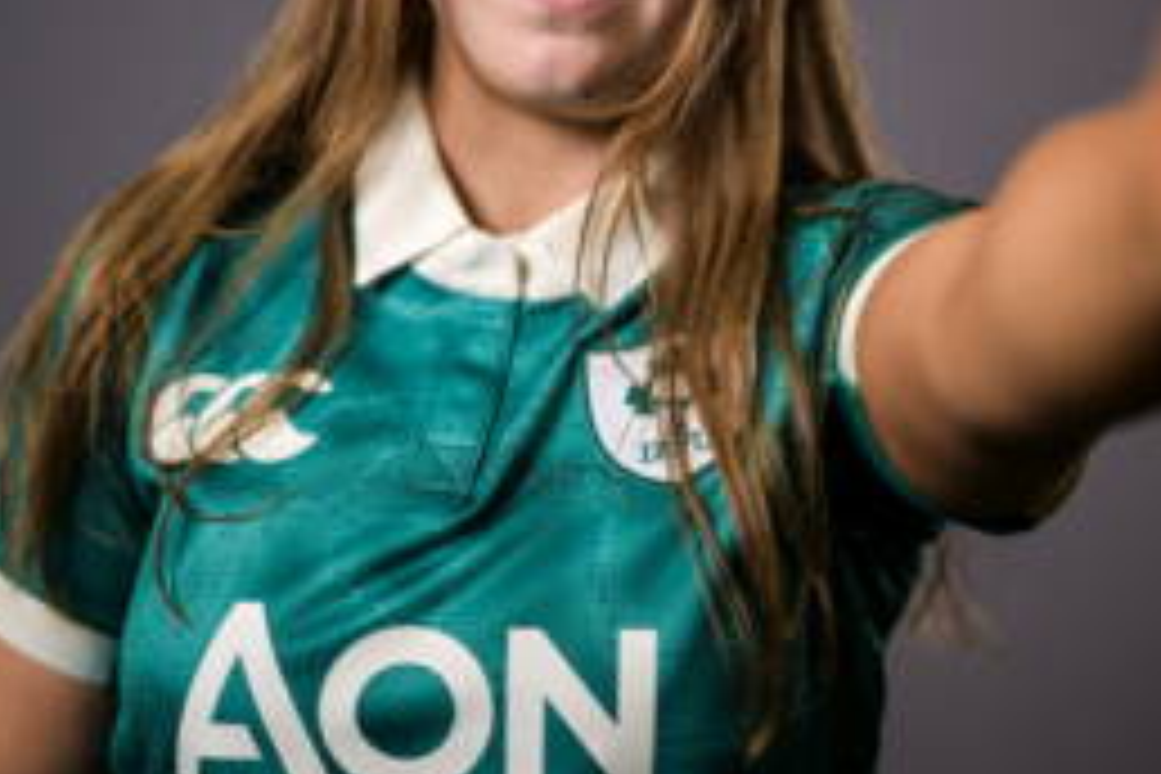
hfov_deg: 24.8
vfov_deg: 16.5
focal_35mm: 82
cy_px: 158
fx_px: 2644
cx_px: 637
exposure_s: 1/1250
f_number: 1.2
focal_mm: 50
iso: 40
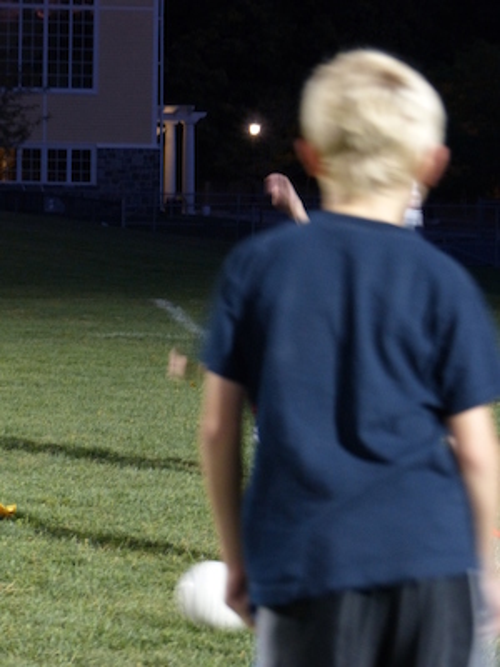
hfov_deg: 8.2
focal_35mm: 181
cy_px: 334
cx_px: 250
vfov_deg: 10.9
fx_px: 3486
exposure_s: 1/15
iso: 400
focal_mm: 32.5
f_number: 2.8
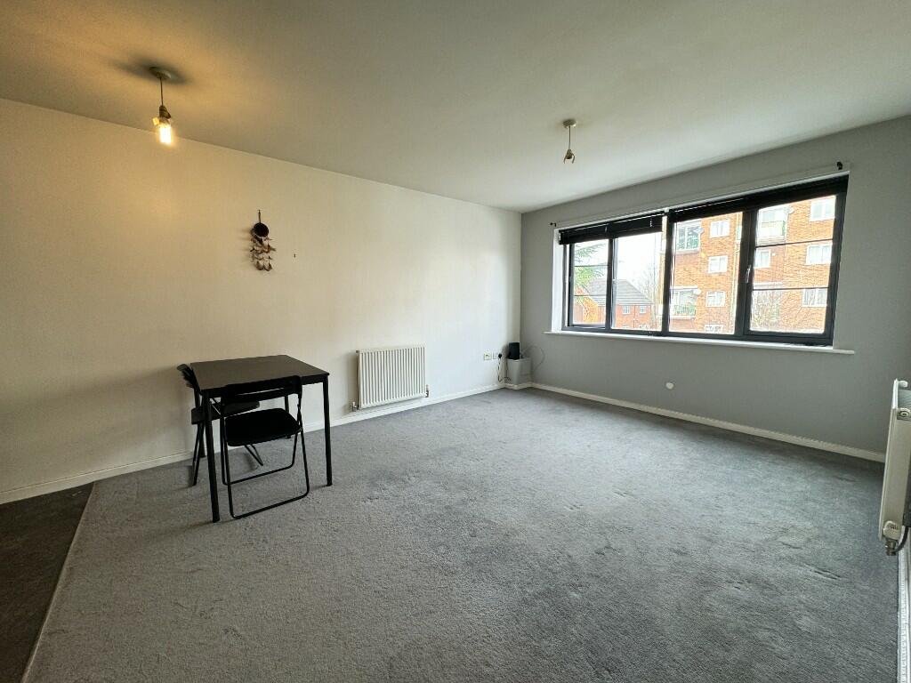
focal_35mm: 14
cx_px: 456
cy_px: 342
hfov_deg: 102.1
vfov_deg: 85.7
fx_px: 368
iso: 125
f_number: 2.2
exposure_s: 1/100
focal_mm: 2.22
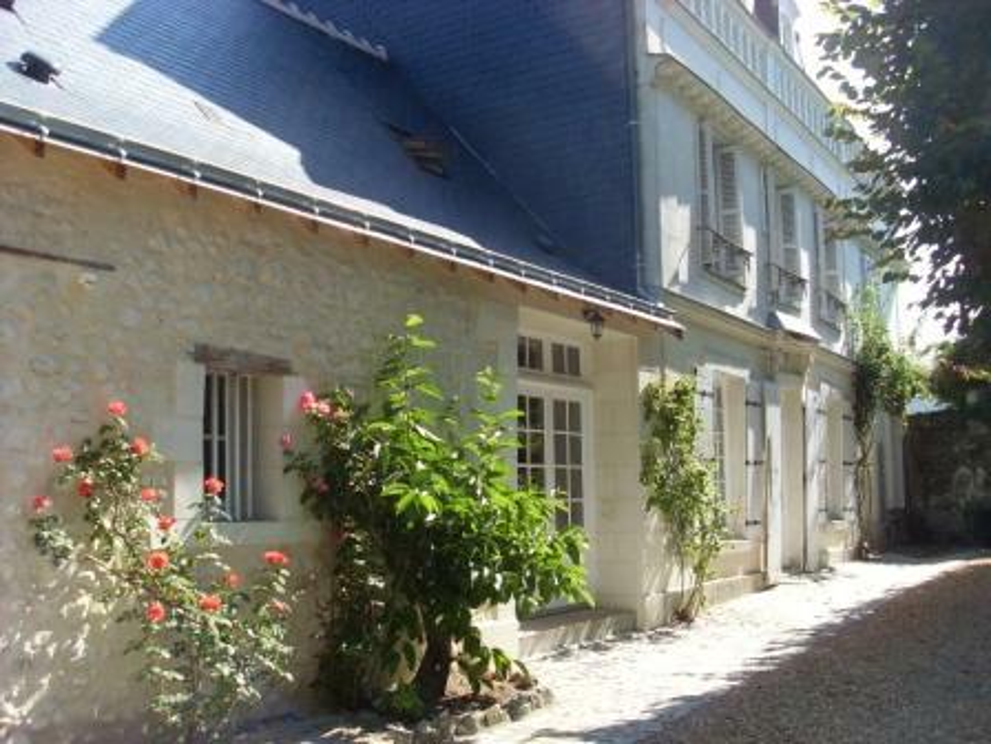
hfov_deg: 49.0
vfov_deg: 37.7
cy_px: 372
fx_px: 1088
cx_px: 496
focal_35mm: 38
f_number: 7.7
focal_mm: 6.3
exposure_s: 1/90
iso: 80
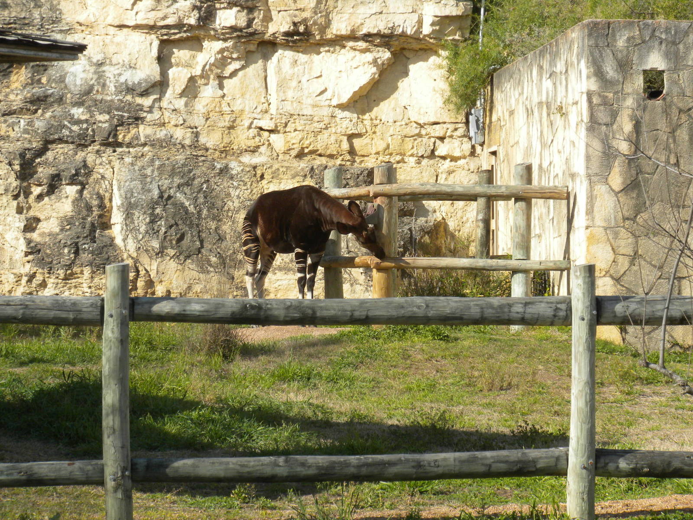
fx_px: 2382
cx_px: 346
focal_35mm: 119
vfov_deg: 12.5
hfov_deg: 16.6
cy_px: 260
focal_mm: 21
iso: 95
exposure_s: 1/498
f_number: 5.1
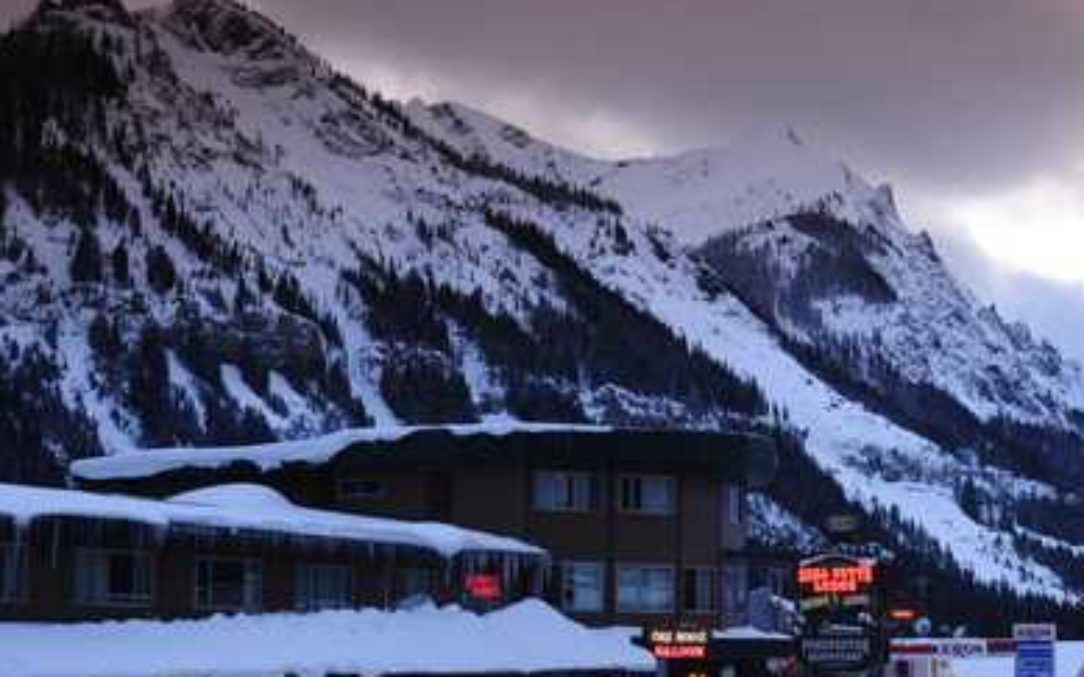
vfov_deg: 19.6
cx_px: 786
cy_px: 457
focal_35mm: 66
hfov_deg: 30.6
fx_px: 1950
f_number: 10
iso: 1000
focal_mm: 42
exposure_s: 1/60
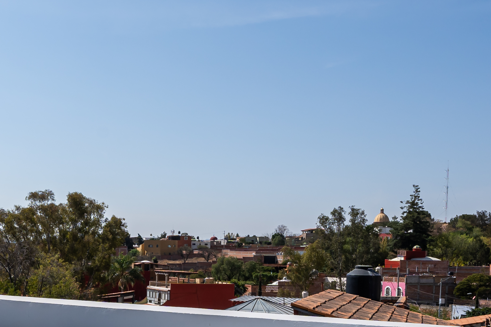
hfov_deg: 35.2
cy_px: 280
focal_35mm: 53
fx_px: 721
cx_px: 41
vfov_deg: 25.0
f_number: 10
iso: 320
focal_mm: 18.3
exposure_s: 1/800
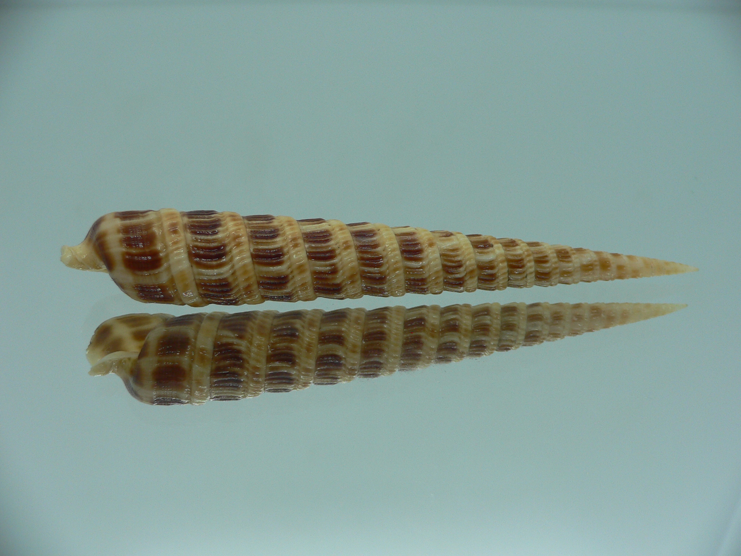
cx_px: 370
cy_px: 278
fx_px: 749
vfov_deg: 40.7
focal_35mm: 35
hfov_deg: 52.6
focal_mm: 4.6
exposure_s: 1/60
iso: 80
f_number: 2.8
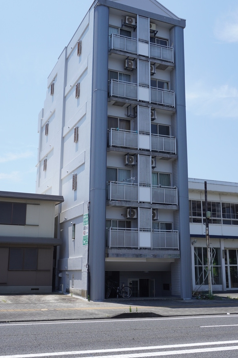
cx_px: 130
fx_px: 427
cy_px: 165
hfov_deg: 31.1
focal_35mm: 43
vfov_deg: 45.4
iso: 100
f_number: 8
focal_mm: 26
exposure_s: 1/250
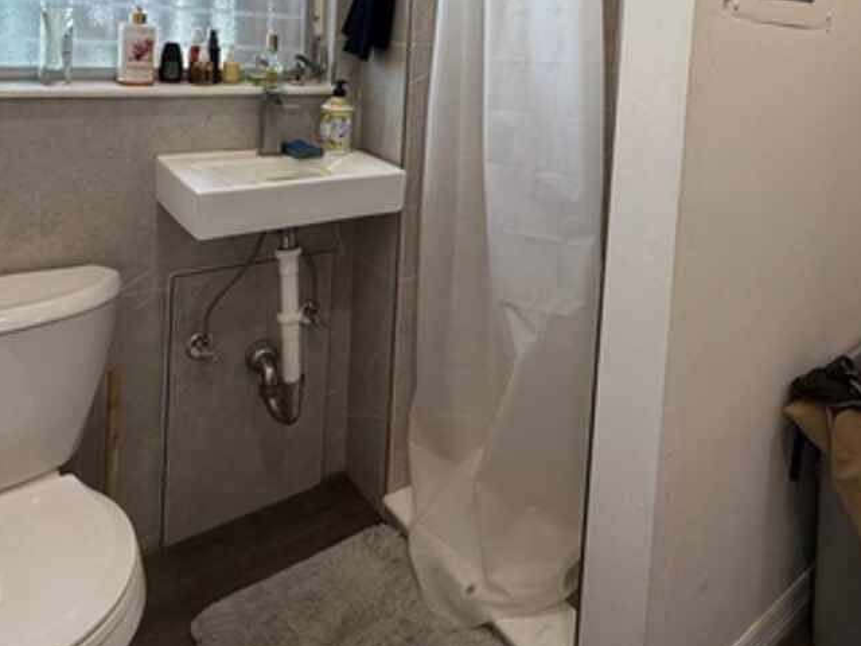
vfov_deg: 45.7
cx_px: 578
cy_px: 83
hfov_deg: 61.8
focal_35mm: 28
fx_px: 696
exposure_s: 1/120
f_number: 2.2
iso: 100
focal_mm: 2.22
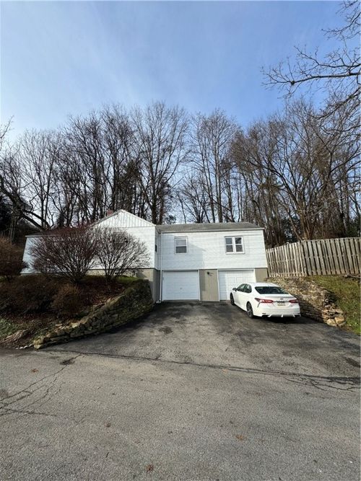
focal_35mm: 14
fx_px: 195
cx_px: 180
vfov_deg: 102.1
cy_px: 240
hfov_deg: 85.7
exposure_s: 1/1126
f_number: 2.2
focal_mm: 2.22
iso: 50
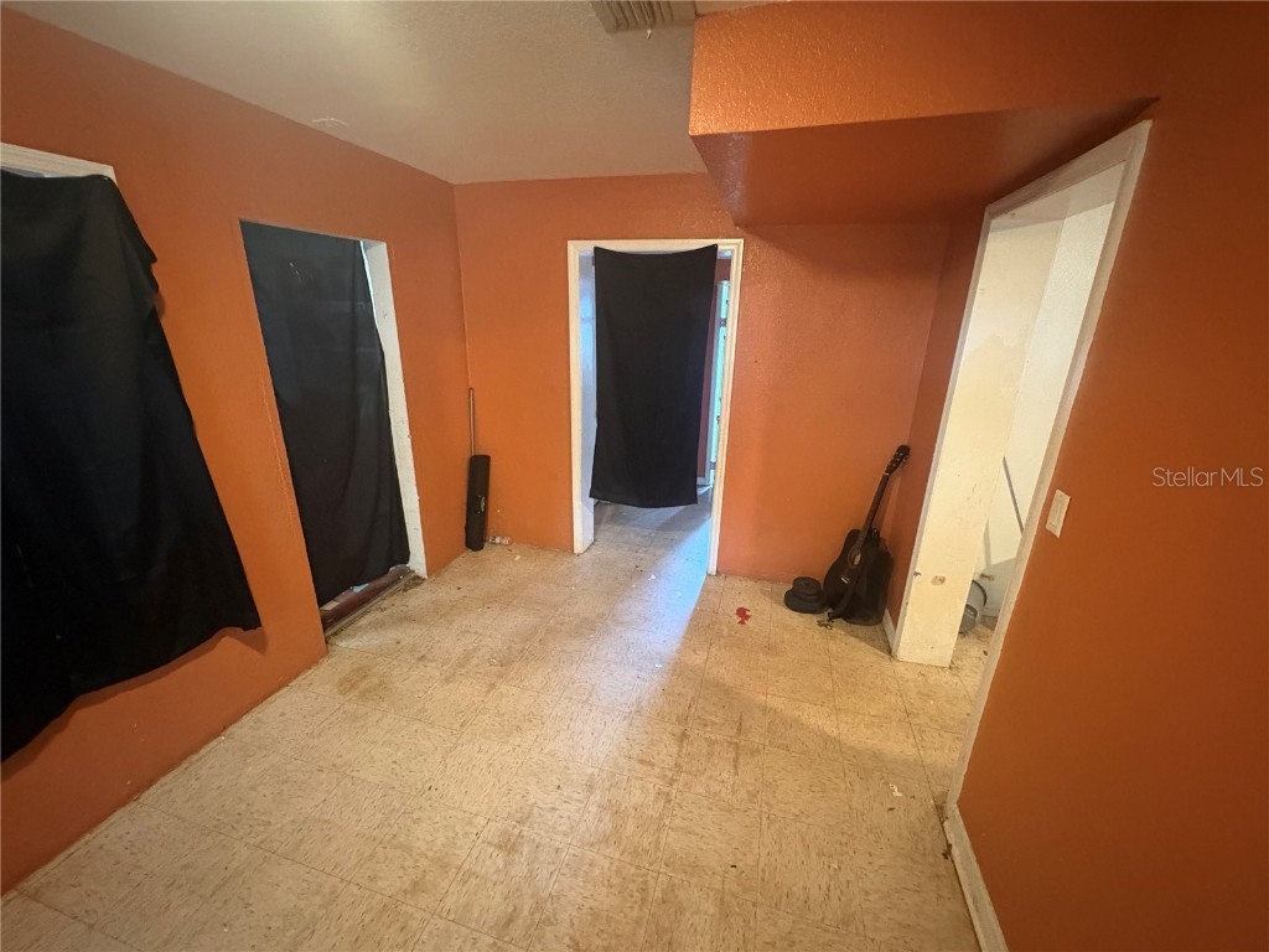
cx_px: 634
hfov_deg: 102.1
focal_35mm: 14
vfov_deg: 85.7
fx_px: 513
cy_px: 476
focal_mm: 2.22
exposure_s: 1/30
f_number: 2.2
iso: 1000
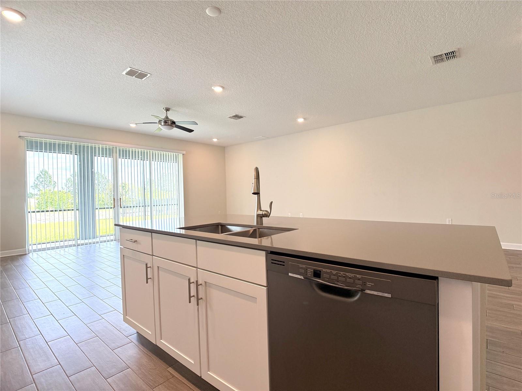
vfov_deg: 56.8
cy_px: 196
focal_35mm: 24
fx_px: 362
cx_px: 261
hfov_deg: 71.6
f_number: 1.78
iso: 160
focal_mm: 6.76
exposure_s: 1/238
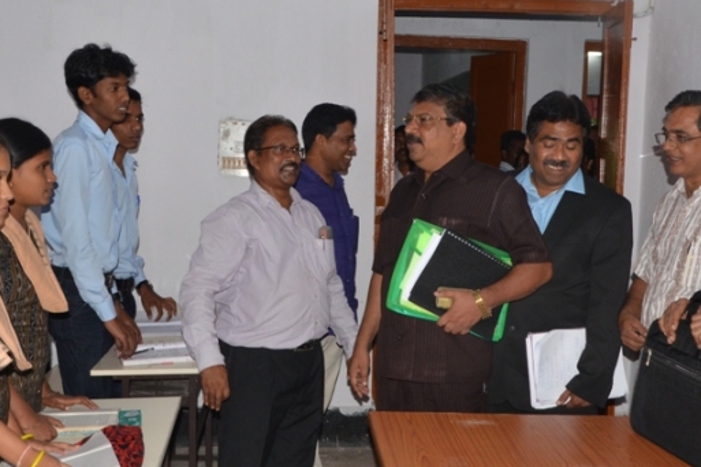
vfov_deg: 24.2
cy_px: 258
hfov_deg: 35.6
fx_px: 1090
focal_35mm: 56
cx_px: 370
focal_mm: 24
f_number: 8
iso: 640
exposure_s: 1/125
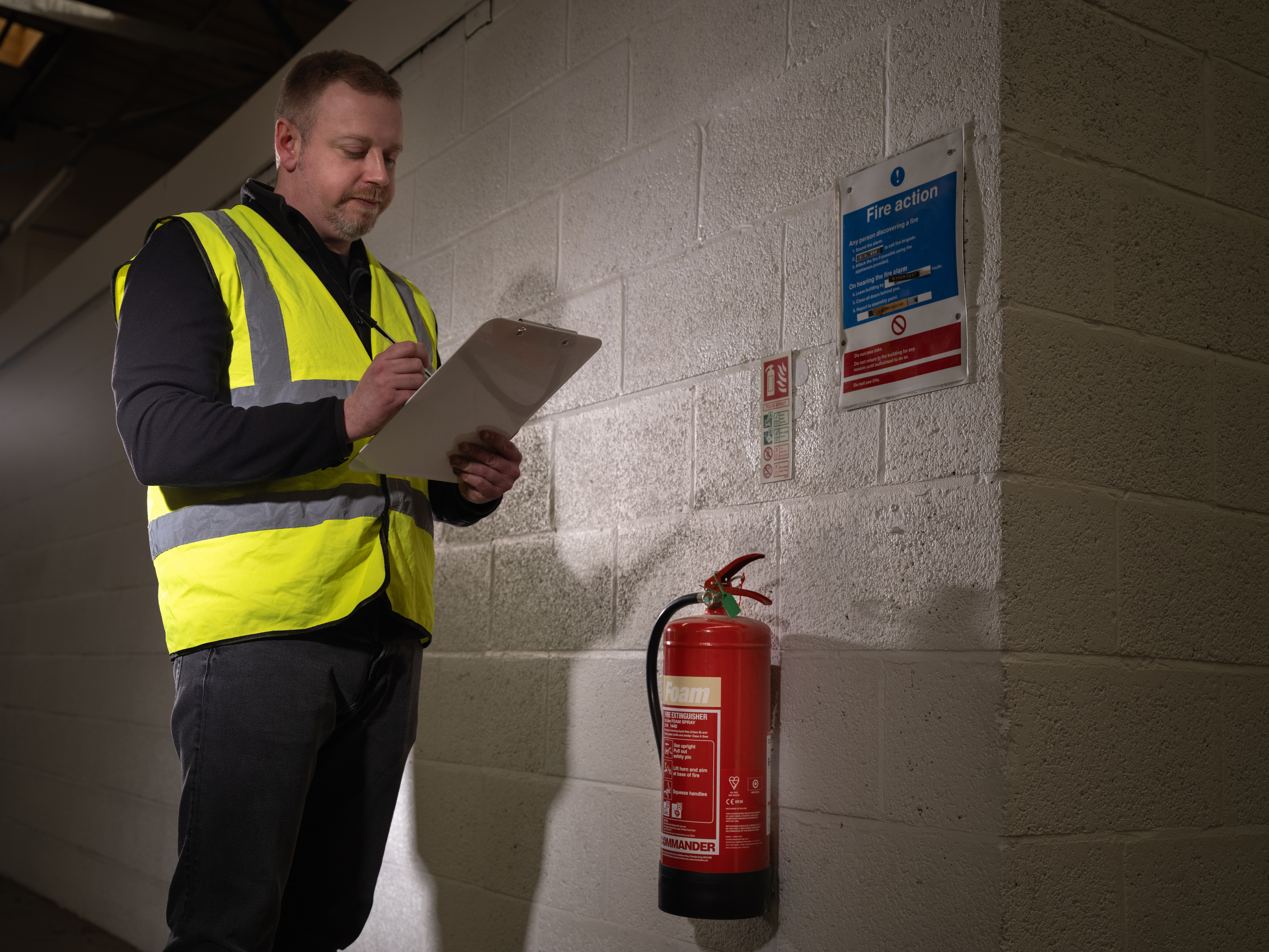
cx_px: 634
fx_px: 1466
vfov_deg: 36.0
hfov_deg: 46.8
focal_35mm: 40
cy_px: 476
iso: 800
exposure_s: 1/200
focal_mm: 50.8
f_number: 5.6
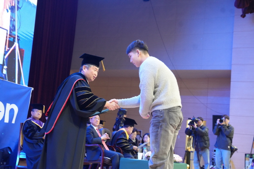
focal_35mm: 56
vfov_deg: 24.0
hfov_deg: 35.5
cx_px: 127
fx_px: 397
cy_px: 84
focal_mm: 56.3
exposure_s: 1/160
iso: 5000
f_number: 4
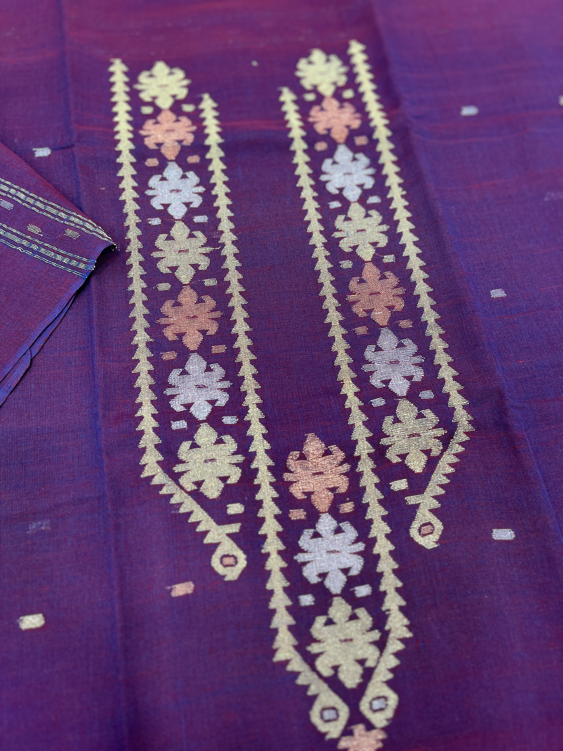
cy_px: 376
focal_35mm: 26
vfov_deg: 67.3
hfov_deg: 53.1
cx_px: 282
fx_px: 564
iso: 100
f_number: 1.6
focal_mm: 5.1
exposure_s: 1/122
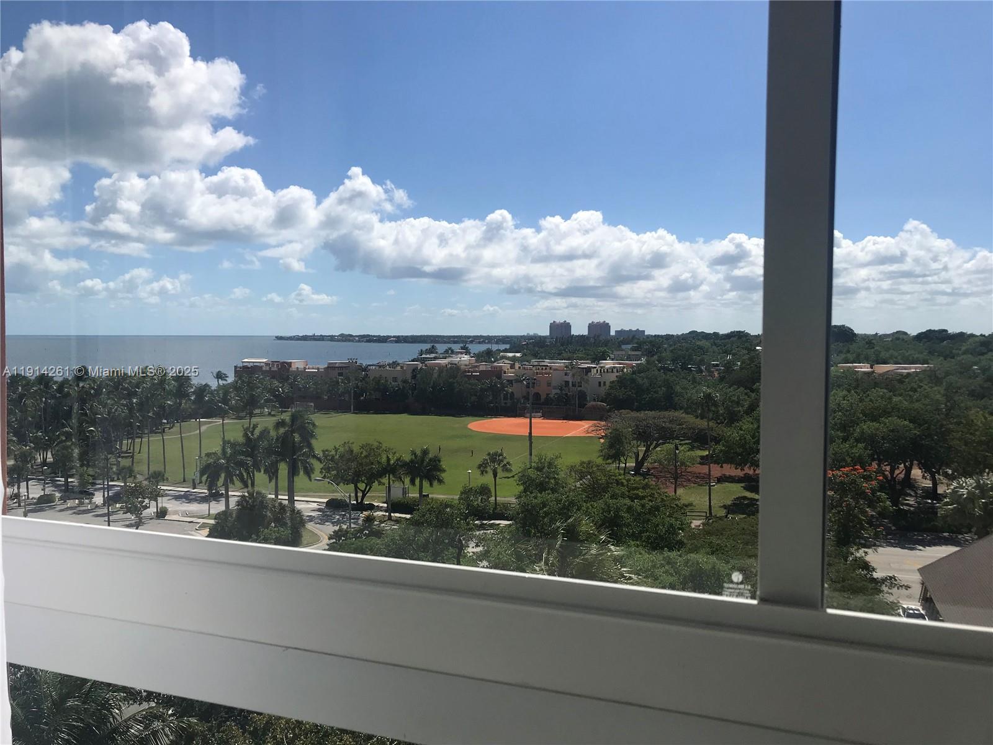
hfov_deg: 63.4
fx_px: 803
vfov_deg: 49.7
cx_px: 496
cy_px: 372
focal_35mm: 28
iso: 20
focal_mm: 3.99
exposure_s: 1/2128
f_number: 1.8
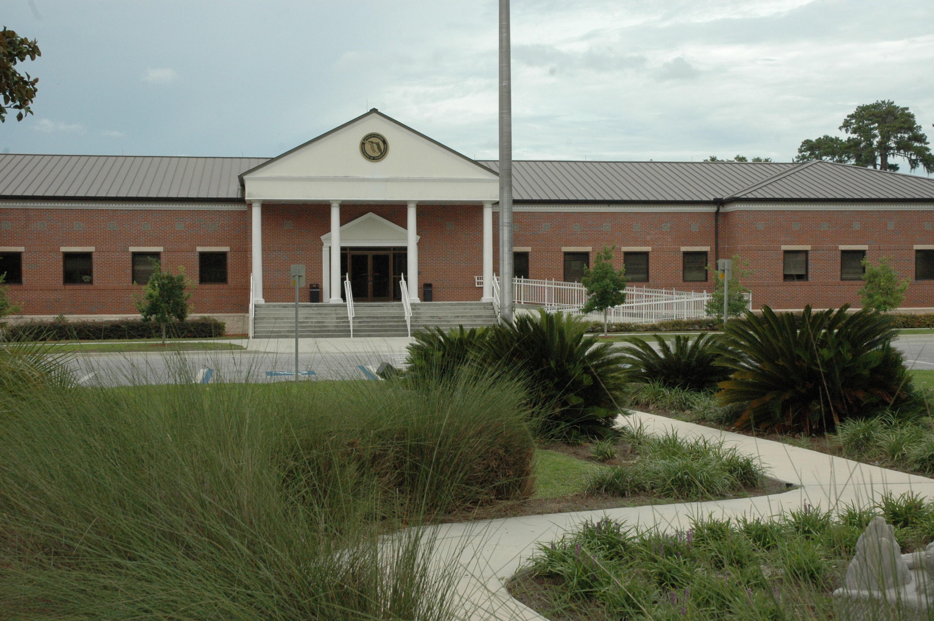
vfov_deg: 28.9
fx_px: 1205
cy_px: 310
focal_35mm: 46
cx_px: 467
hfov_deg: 42.4
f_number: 13
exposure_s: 1/500
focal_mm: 31
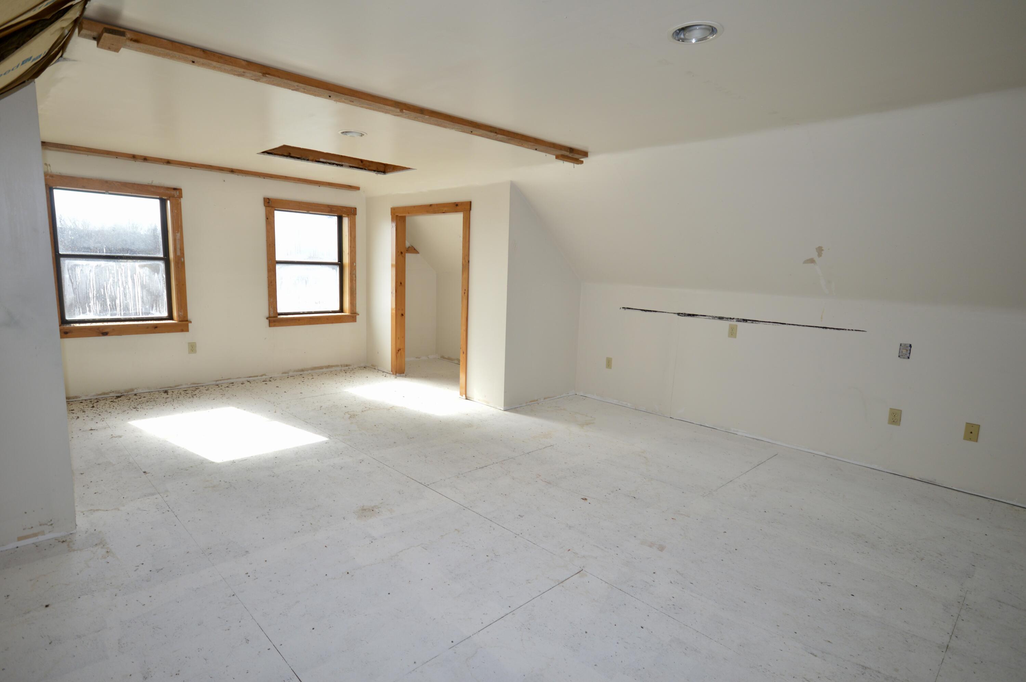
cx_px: 513
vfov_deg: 63.1
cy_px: 341
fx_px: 555
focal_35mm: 20
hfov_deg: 85.5
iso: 180
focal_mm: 13
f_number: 5.6
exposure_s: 1/125
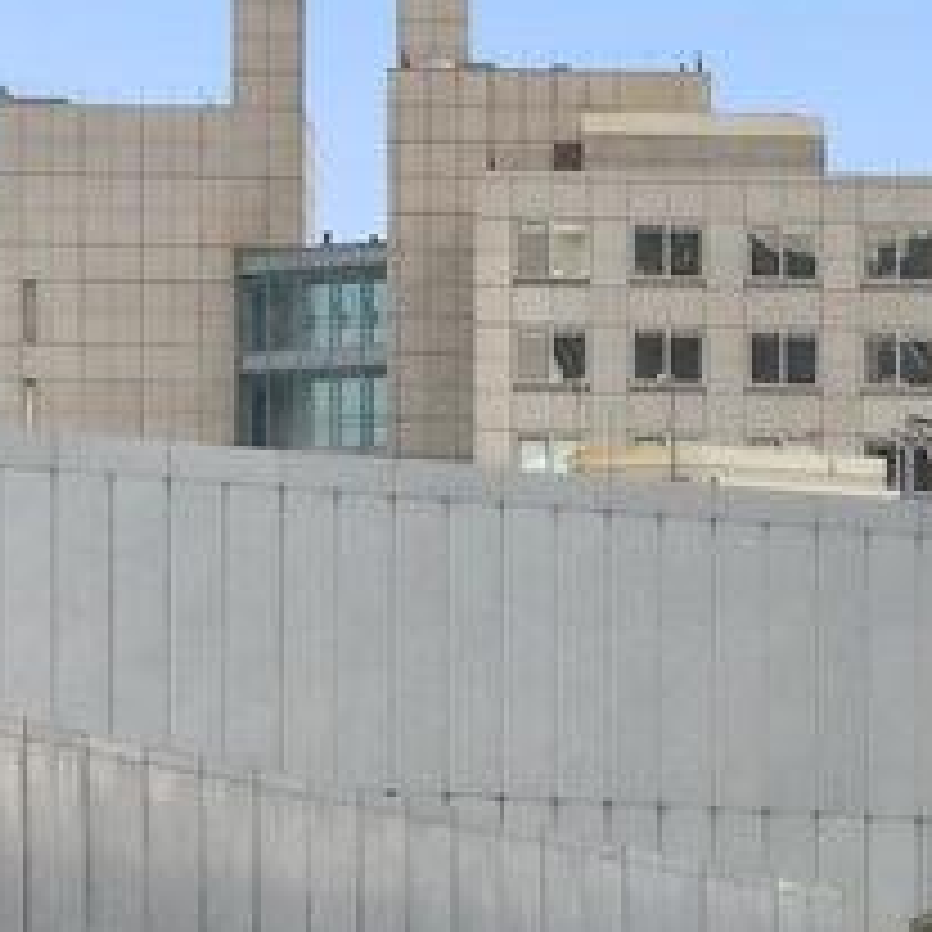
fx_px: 11819
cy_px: 369
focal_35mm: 388
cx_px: 1526
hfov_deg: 4.5
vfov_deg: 4.5
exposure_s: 1/500
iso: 400
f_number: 11
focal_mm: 79
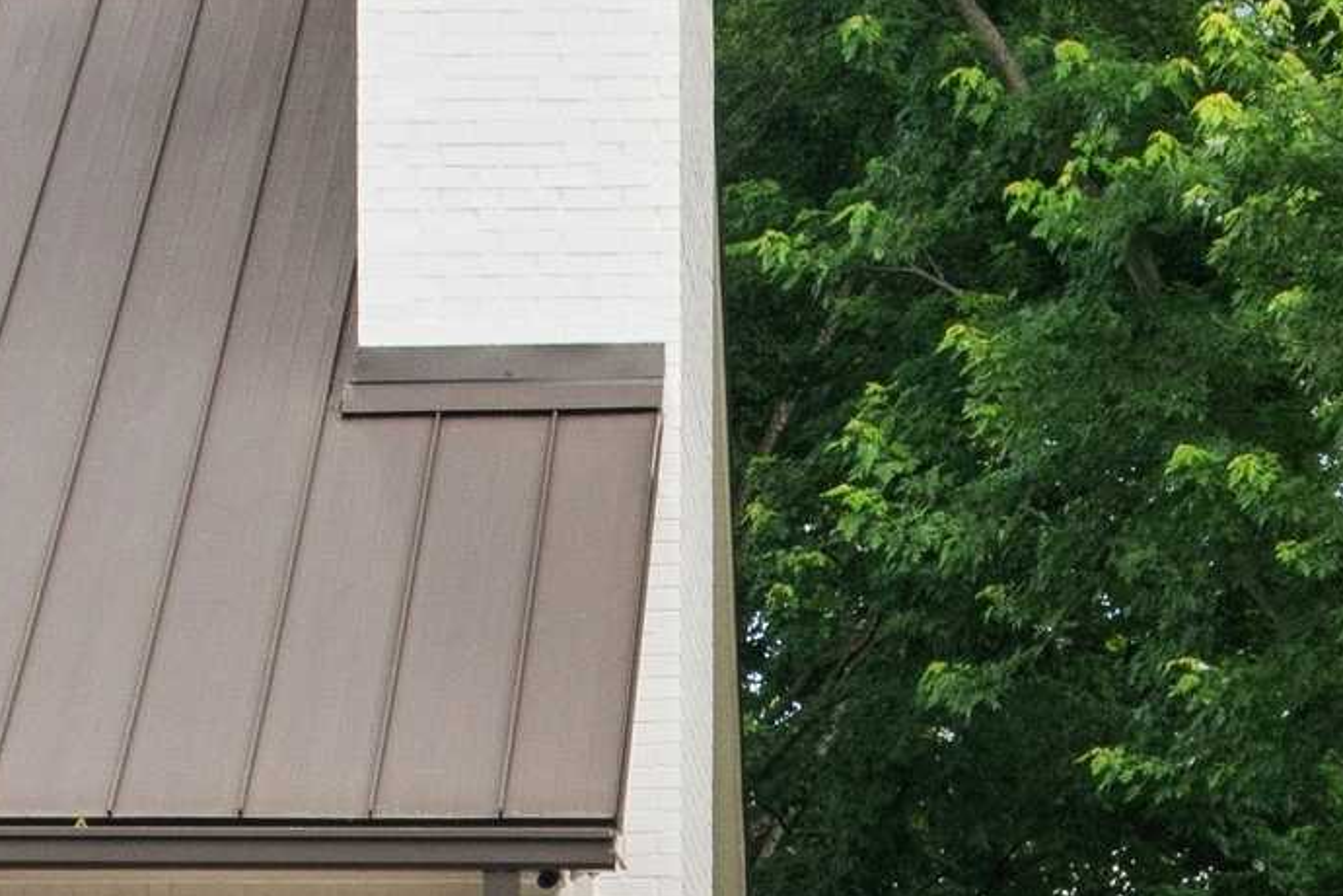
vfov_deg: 9.0
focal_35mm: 147
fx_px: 5483
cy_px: 1574
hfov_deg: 13.9
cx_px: 1006
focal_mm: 22
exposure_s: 1/40
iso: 400
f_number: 14
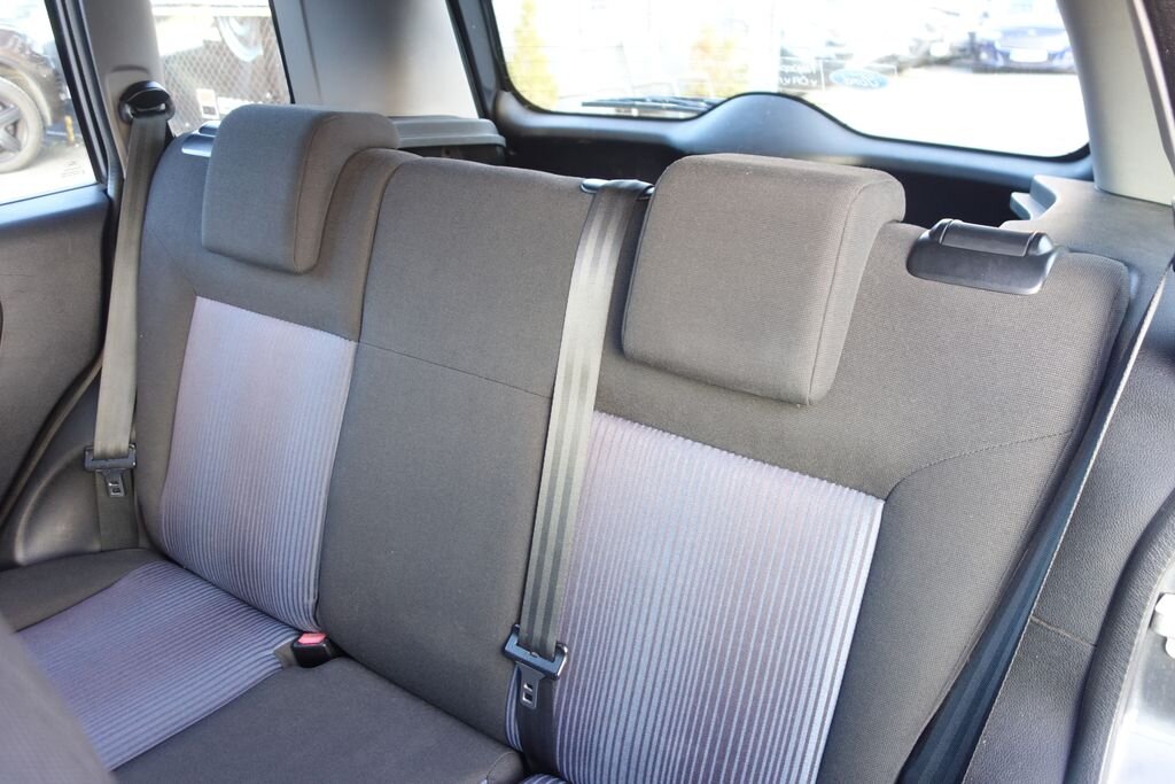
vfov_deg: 46.4
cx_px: 588
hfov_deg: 65.5
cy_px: 392
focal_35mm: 28
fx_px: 914
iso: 200
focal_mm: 10.4
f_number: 1.8
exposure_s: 1/30
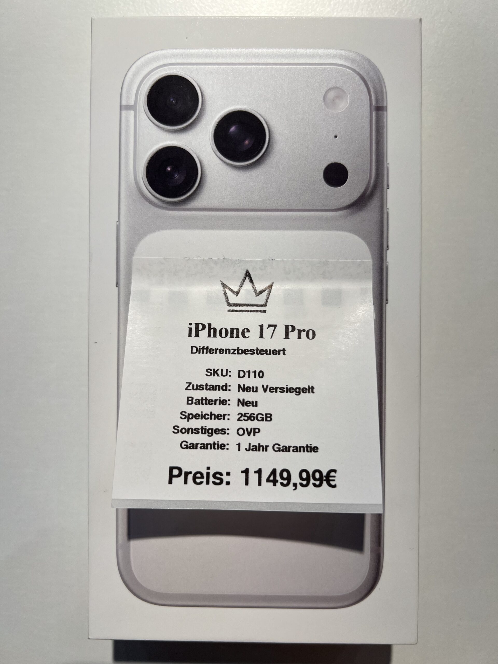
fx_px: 499
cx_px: 249
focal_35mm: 26
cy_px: 332
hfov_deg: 53.1
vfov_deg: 67.3
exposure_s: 1/401
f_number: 1.5
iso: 50
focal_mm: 5.7
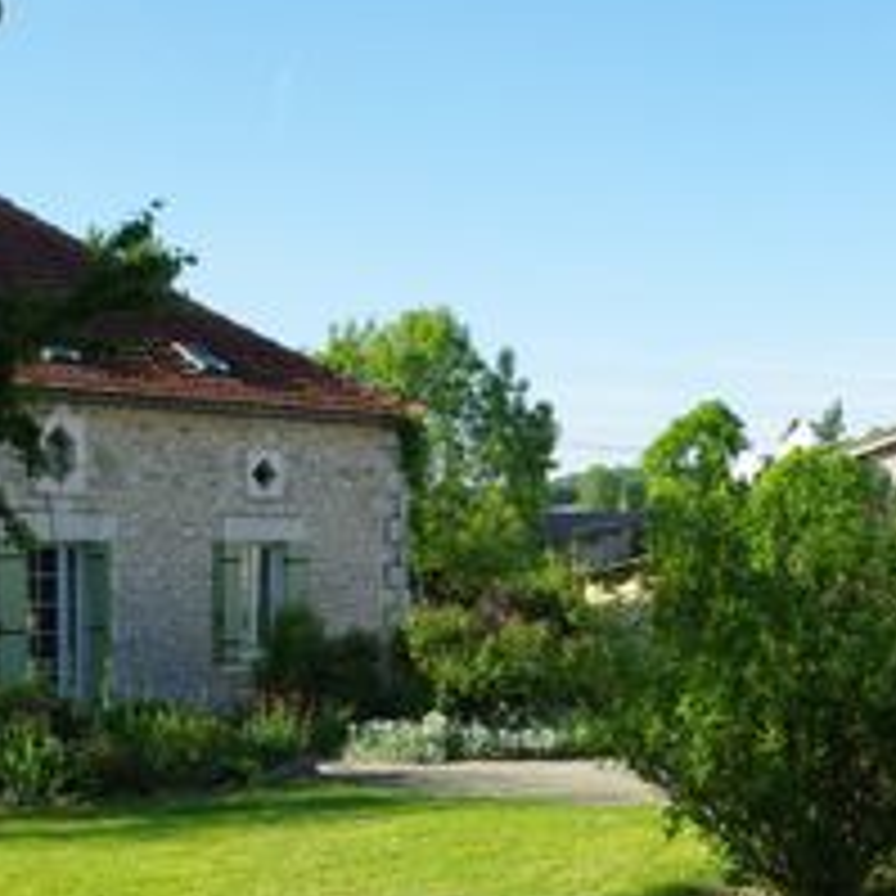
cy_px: 660
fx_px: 2021
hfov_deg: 24.8
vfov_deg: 24.8
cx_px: 626
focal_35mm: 69
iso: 400
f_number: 8
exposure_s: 1/500
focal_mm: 18
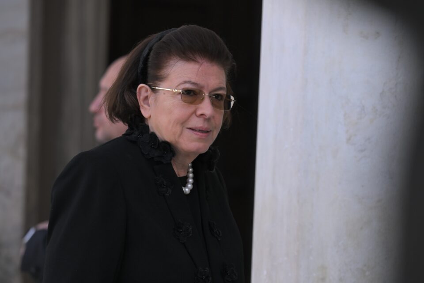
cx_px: 212
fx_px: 4593
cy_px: 142
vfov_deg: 3.5
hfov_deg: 5.3
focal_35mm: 390
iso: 560
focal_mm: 390
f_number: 6.3
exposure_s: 1/640
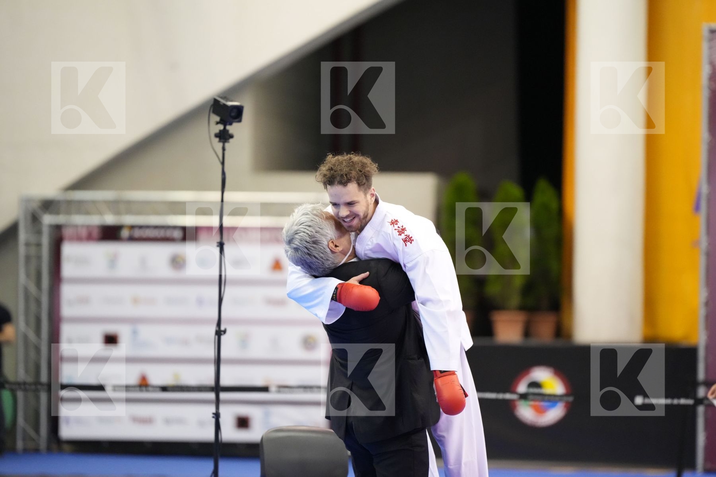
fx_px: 3977
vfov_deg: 6.9
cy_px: 238
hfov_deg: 10.3
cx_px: 358
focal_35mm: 200
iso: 6400
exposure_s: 1/1000
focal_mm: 200
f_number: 2.8
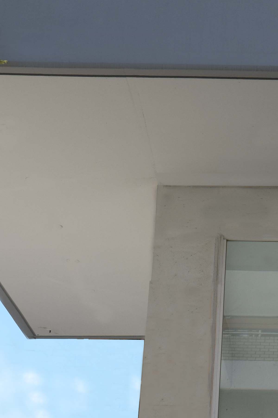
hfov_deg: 13.2
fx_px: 1158
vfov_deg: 18.8
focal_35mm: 100
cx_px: 363
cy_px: -144
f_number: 9
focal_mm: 20
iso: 200
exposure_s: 1/320
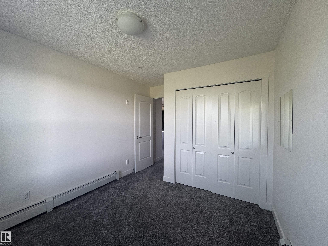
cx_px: 164
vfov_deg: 85.7
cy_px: 123
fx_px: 133
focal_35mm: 14
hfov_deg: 102.1
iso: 200
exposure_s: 1/99
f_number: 2.2
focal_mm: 2.22
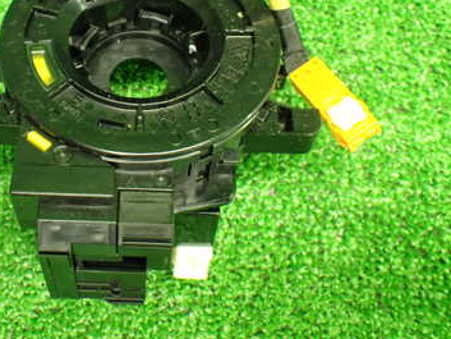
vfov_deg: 28.1
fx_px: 665
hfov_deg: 36.7
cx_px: 121
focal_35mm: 51
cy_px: 82
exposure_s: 1/30
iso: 800
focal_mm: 5.4
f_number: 2.3
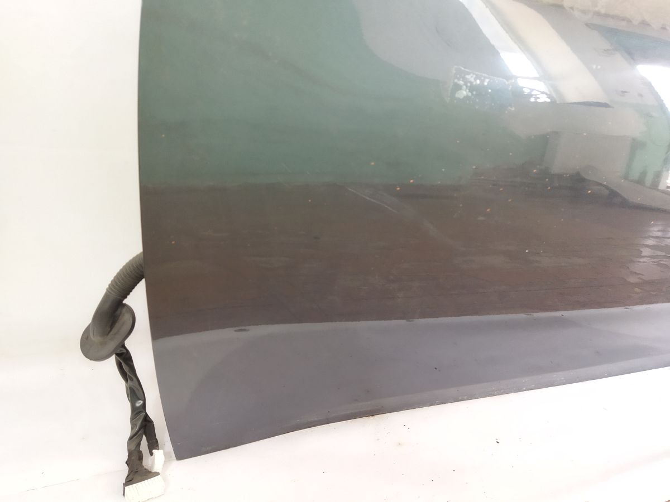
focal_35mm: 27
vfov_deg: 51.4
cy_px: 251
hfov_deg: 65.3
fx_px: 523
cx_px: 335
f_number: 1.79
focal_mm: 4.71
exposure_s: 1/25
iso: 472
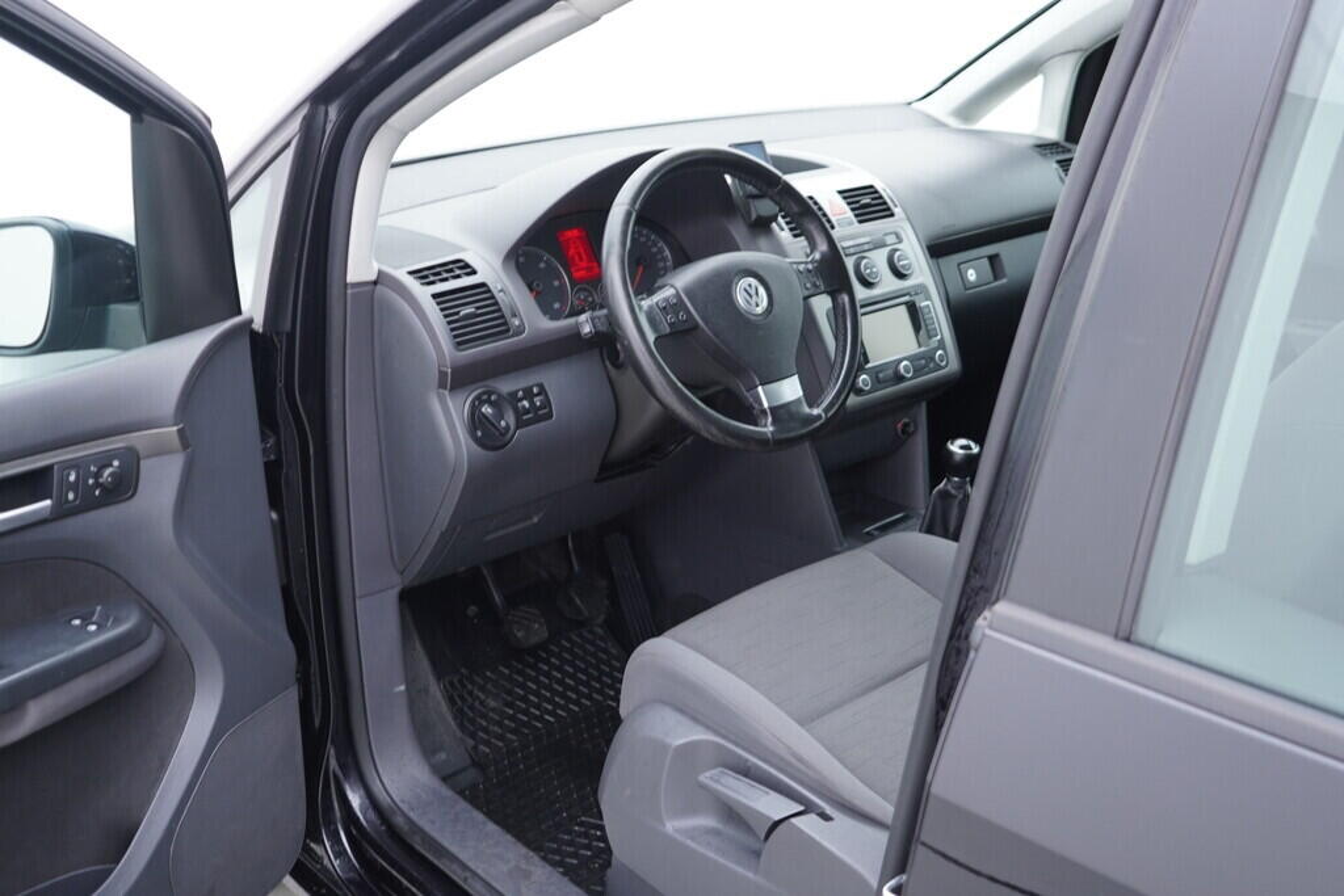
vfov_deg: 36.9
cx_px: 672
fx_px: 1344
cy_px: 448
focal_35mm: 36
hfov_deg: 53.1
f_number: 2.8
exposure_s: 1/40
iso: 200
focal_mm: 24
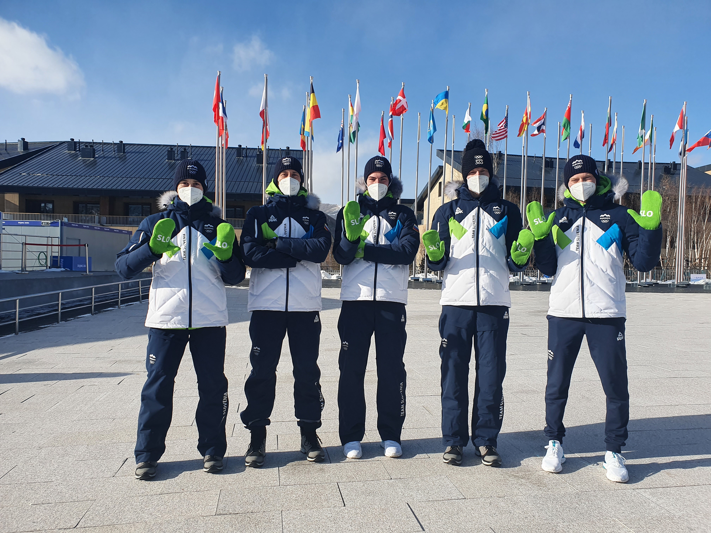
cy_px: 266
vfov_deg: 53.1
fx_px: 534
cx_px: 356
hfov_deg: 67.3
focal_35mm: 26
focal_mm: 4.32
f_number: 2.4
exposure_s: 1/1312
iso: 50
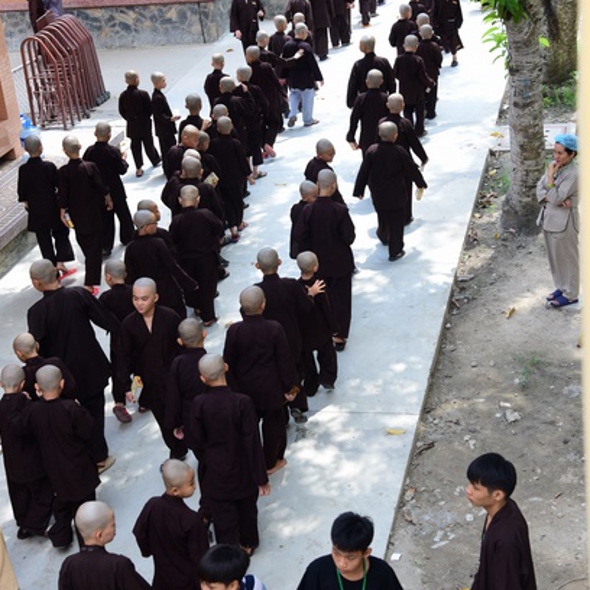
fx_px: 1253
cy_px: 200
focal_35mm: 65
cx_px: 278
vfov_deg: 26.3
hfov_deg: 26.5
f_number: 5
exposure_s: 1/200
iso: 200
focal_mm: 48
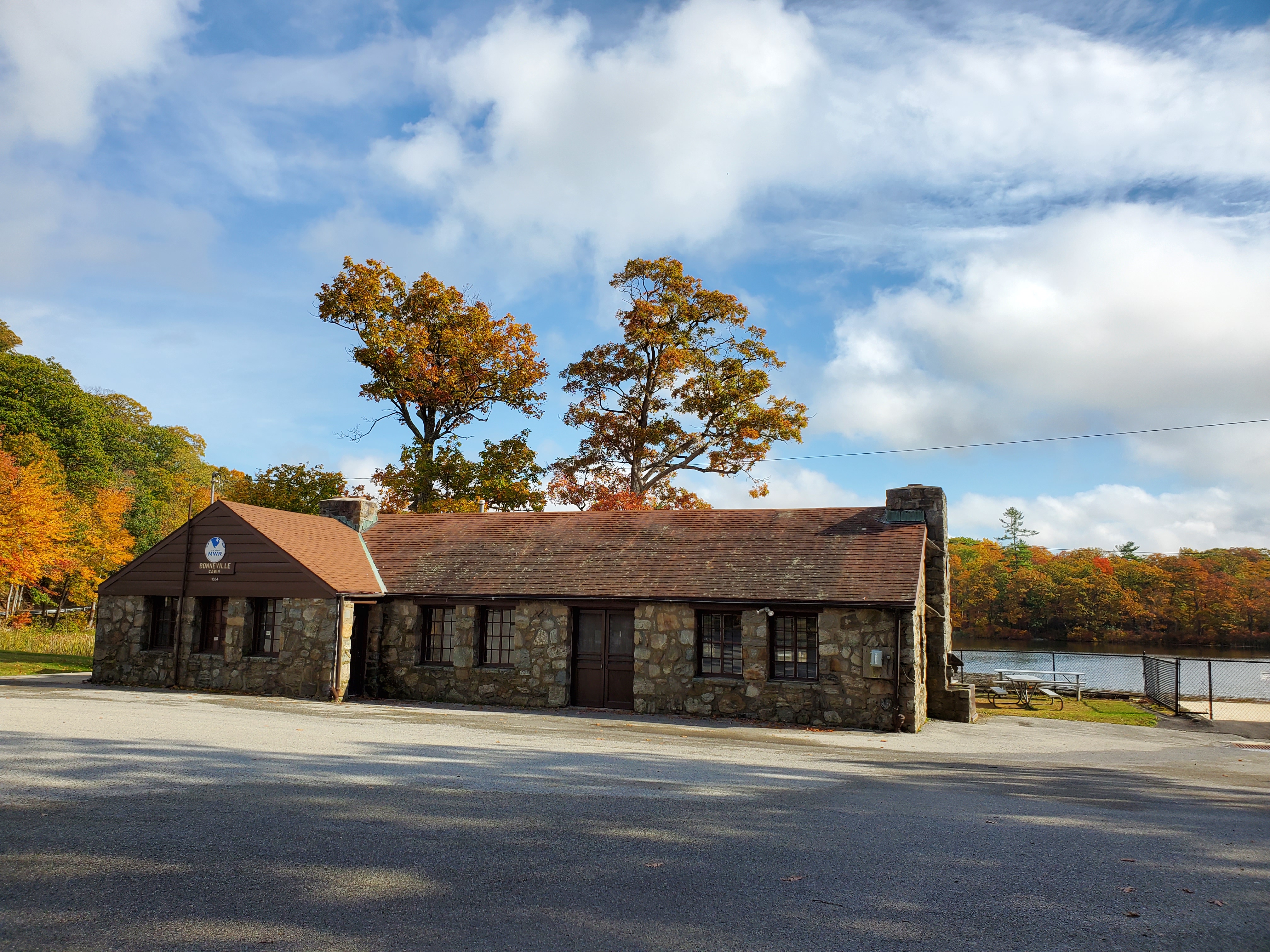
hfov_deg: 67.3
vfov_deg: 53.1
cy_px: 476
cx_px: 635
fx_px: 954
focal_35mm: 26
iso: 50
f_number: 2.4
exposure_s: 1/1614
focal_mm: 4.3
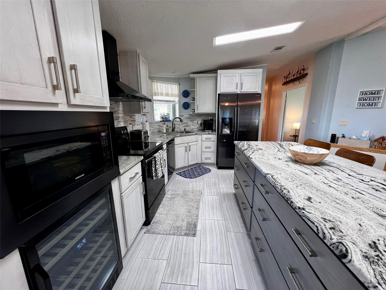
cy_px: 145
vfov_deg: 89.9
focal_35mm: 13
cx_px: 193
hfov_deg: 106.2
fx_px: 145
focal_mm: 1.57
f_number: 1.8
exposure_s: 1/60
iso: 200
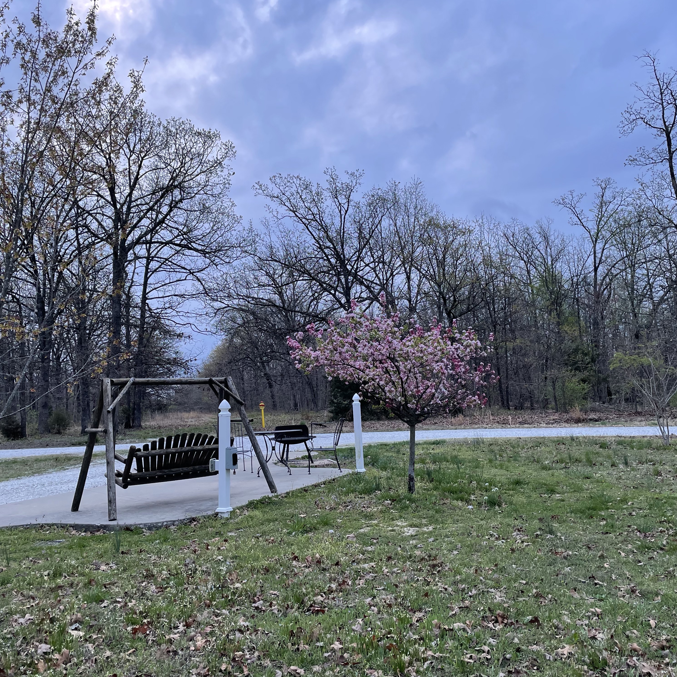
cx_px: 349
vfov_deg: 52.5
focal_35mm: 31
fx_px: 686
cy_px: 339
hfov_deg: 52.5
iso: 64
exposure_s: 1/121
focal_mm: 4.2
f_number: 1.6
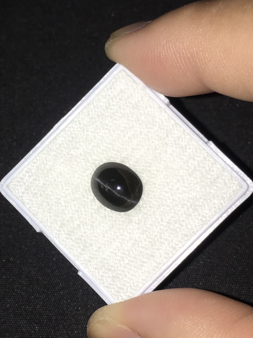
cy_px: 169
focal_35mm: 29
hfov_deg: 48.2
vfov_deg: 61.6
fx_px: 282
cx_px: 126
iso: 25
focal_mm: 4.15
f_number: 2.2
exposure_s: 1/237
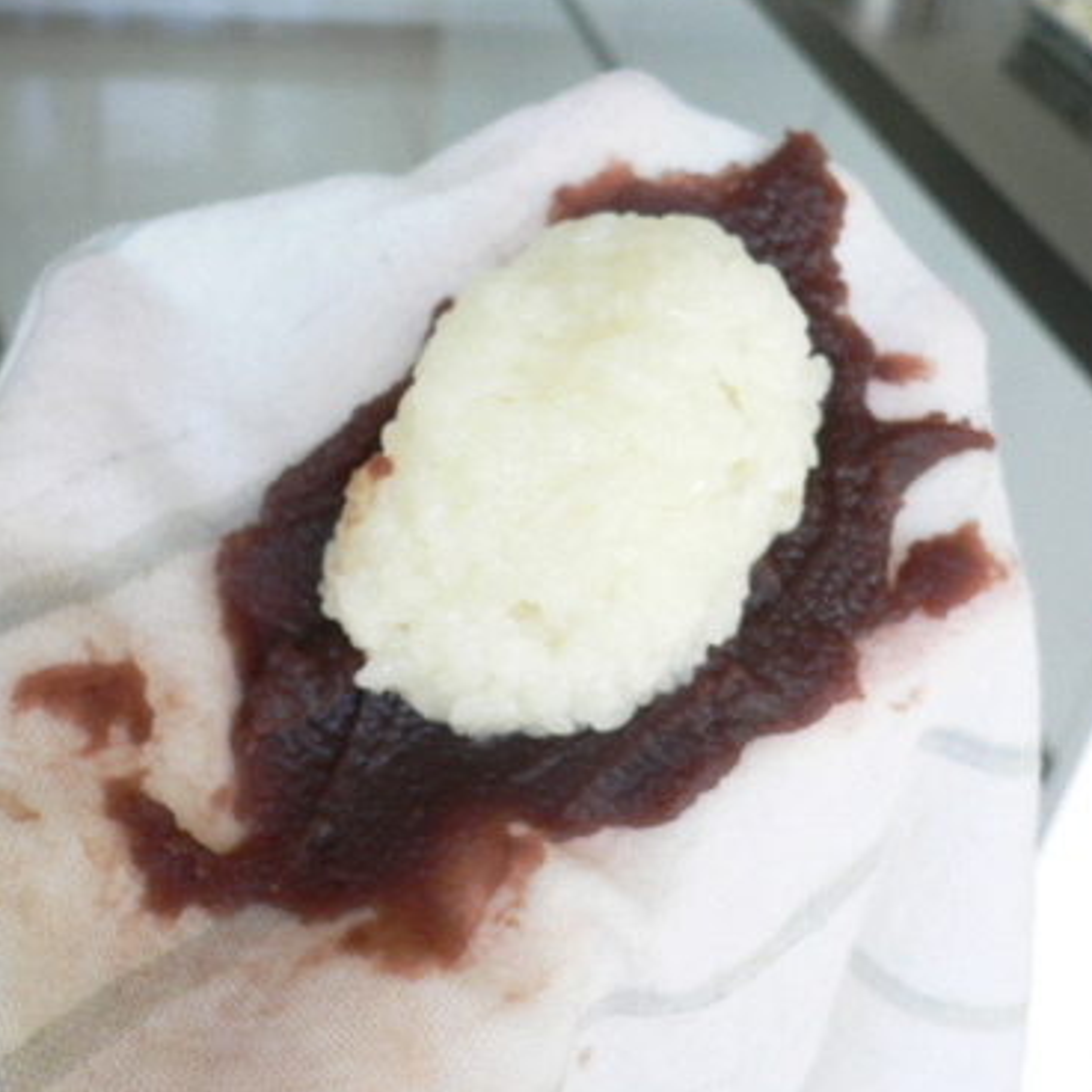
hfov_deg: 40.0
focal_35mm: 42
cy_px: 539
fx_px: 1499
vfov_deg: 40.0
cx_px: 501
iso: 100
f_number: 2.8
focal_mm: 5.8
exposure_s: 1/13
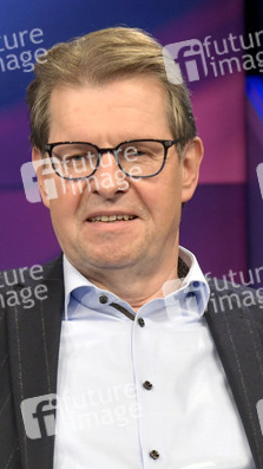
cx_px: 116
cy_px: 234
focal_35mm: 58
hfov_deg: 20.7
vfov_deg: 36.0
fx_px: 720
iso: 1600
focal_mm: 55
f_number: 6.3
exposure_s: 1/200
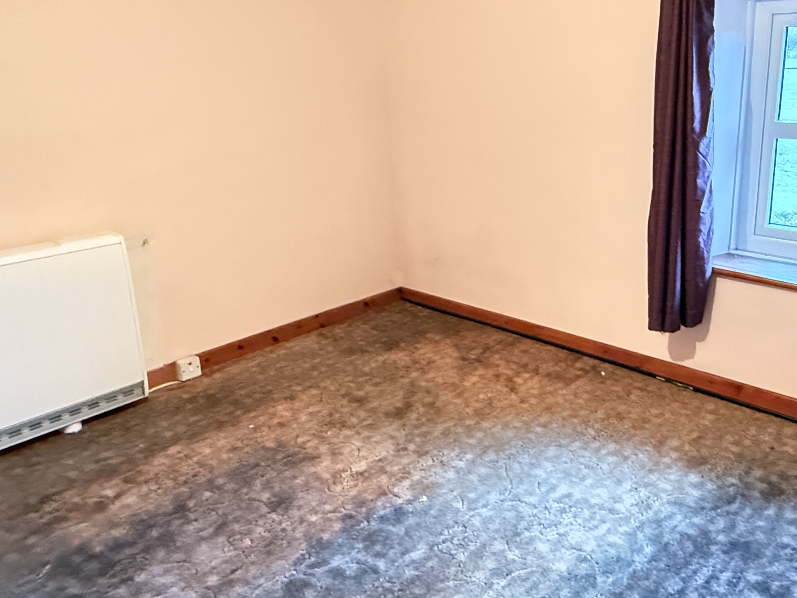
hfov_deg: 60.1
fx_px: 668
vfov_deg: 47.9
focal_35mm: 29
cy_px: 230
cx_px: 535
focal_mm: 2.22
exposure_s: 1/50
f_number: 2.2
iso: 1250
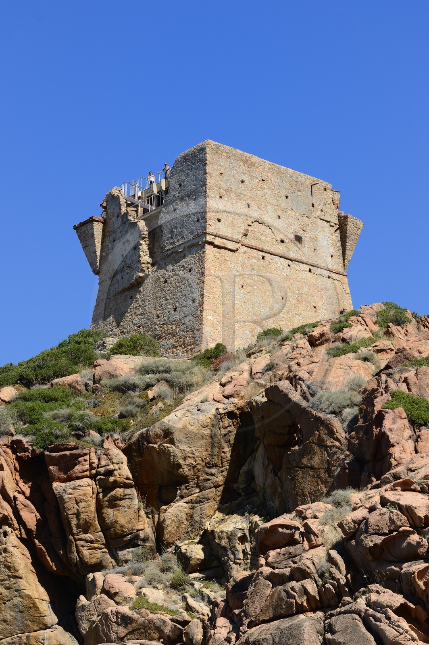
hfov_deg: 12.2
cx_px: 214
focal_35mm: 112
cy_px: 322
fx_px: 2005
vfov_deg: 18.3
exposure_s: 1/1000
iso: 400
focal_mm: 112
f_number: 8
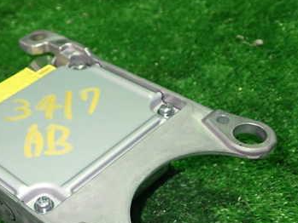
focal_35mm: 55
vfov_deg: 26.1
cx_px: 61
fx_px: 474
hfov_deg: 33.9
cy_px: 174
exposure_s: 1/30
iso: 320
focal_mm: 5.79
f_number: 2.4
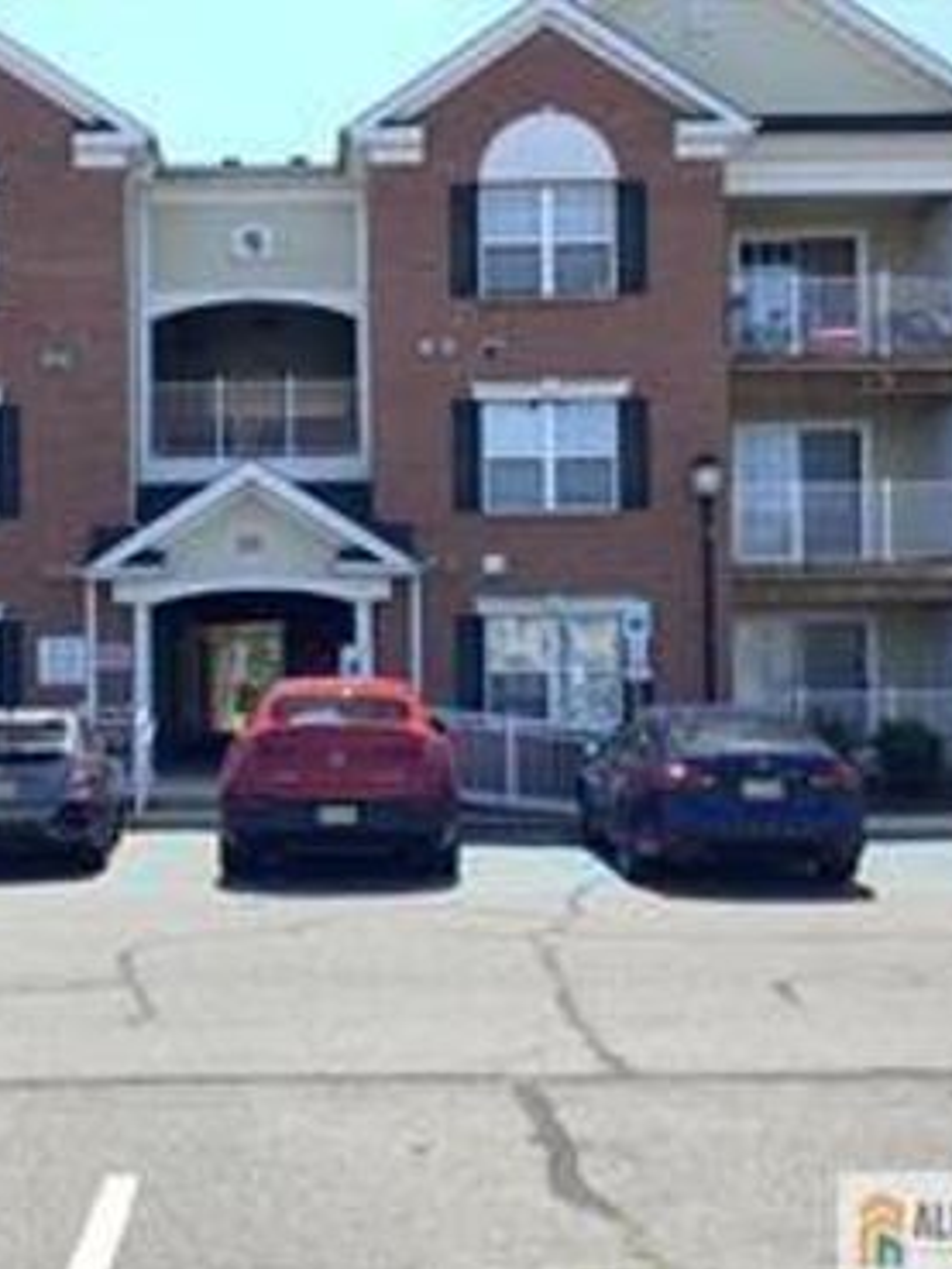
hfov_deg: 34.1
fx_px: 1539
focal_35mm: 42
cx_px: 320
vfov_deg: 44.8
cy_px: 641
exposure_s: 1/691
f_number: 2.4
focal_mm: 3.3
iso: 25
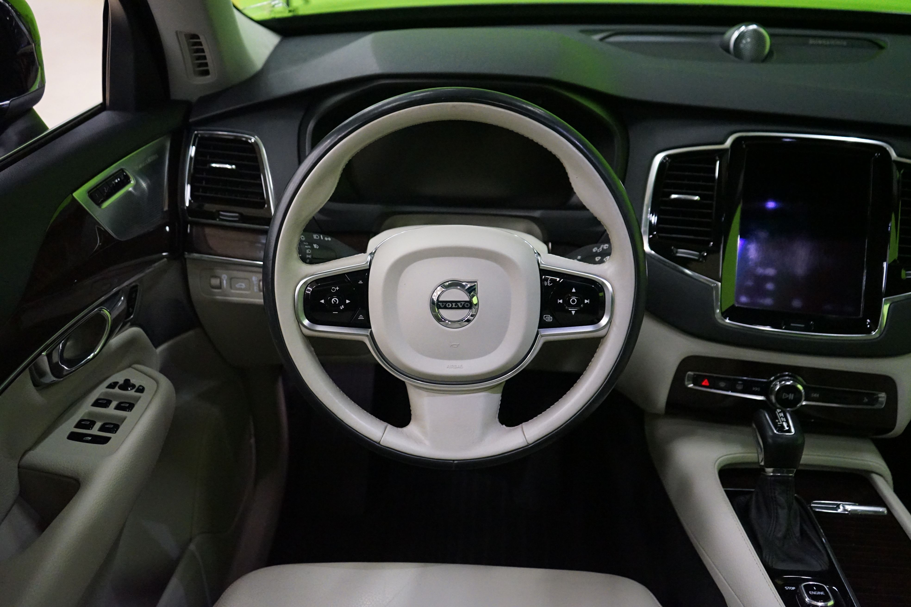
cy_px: 304
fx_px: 835
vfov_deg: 40.0
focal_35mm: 33
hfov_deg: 57.2
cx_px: 456
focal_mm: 33
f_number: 4
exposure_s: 1/80
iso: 6400
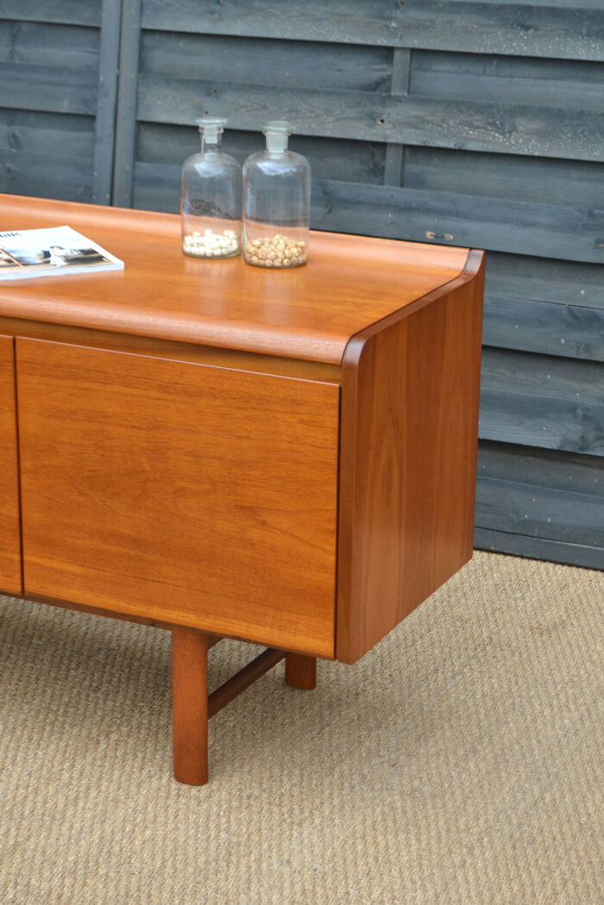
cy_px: 452
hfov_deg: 18.2
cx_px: 302
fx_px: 1887
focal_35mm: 75
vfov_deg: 27.0
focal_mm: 50
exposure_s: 1/125
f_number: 5.6
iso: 180
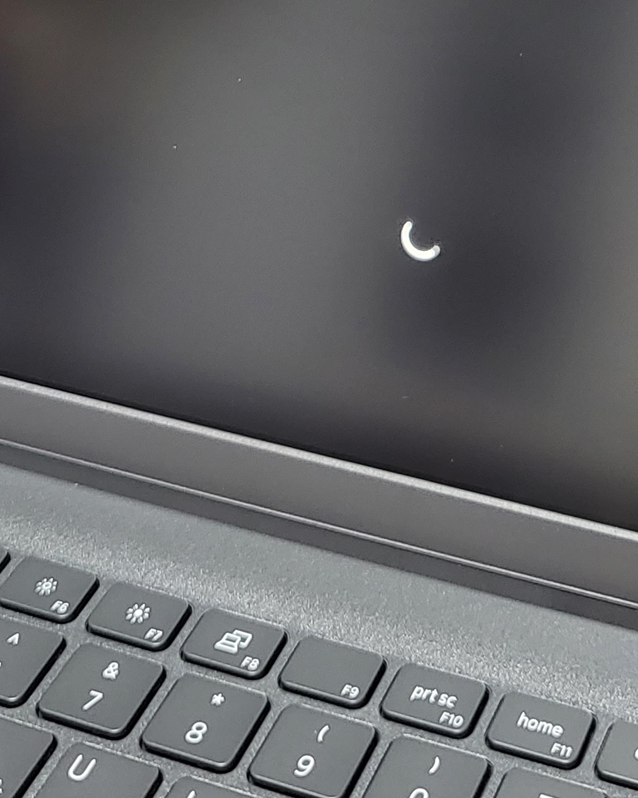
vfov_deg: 23.0
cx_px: 499
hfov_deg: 19.0
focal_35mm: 80
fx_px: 1888
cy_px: 28
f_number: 1.8
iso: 320
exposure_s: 1/40
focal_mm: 4.25
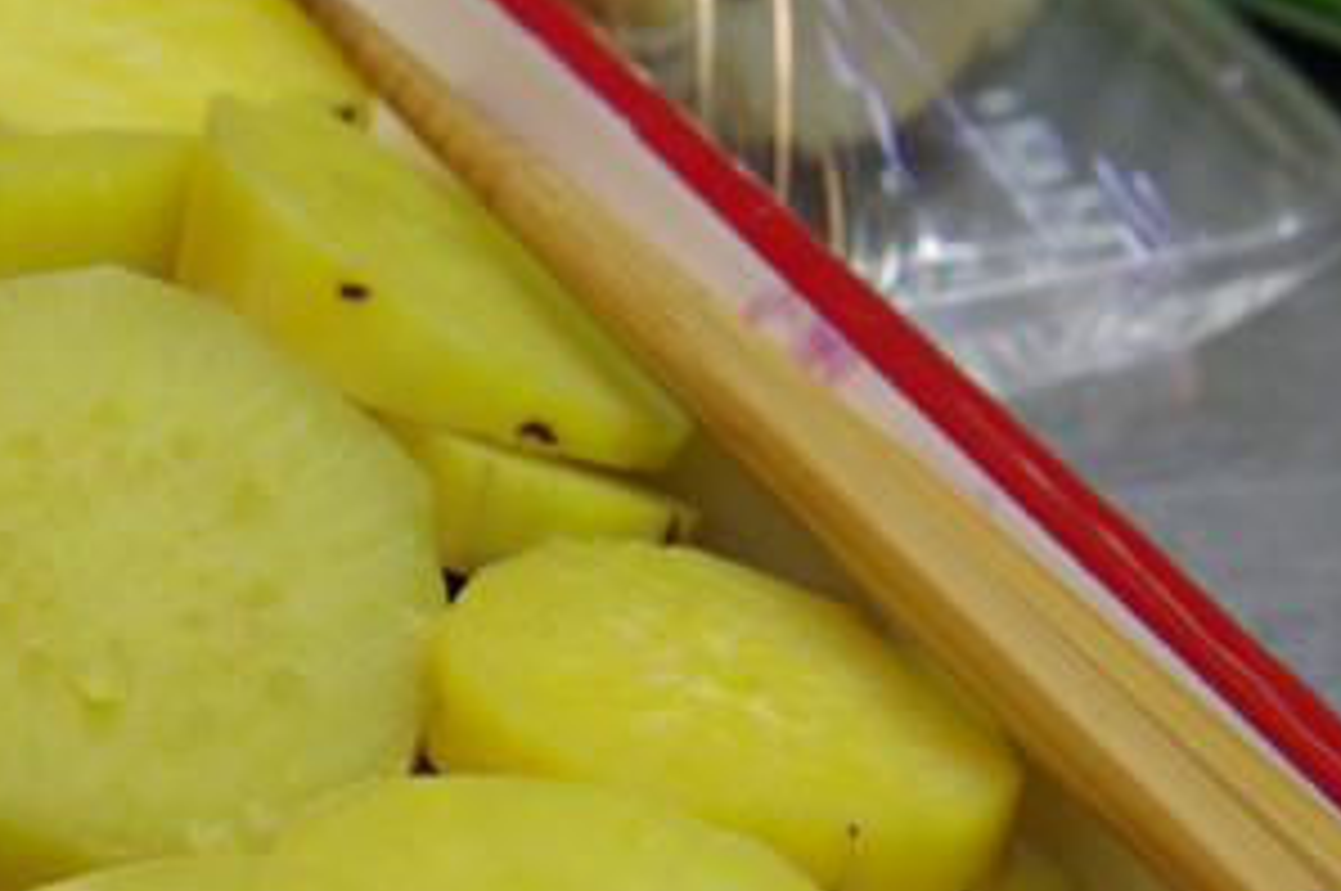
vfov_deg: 8.3
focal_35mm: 165
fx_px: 6139
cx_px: 144
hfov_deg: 12.4
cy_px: 709
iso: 400
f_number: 8
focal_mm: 55
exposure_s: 1/13
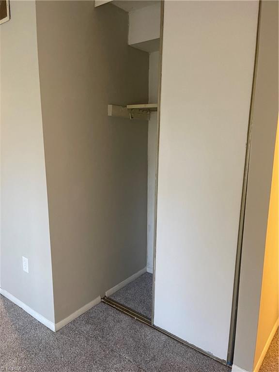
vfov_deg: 69.4
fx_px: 269
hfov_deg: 54.9
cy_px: 186
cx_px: 140
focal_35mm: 25
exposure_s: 1/60
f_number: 1.6
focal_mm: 5.1
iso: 500
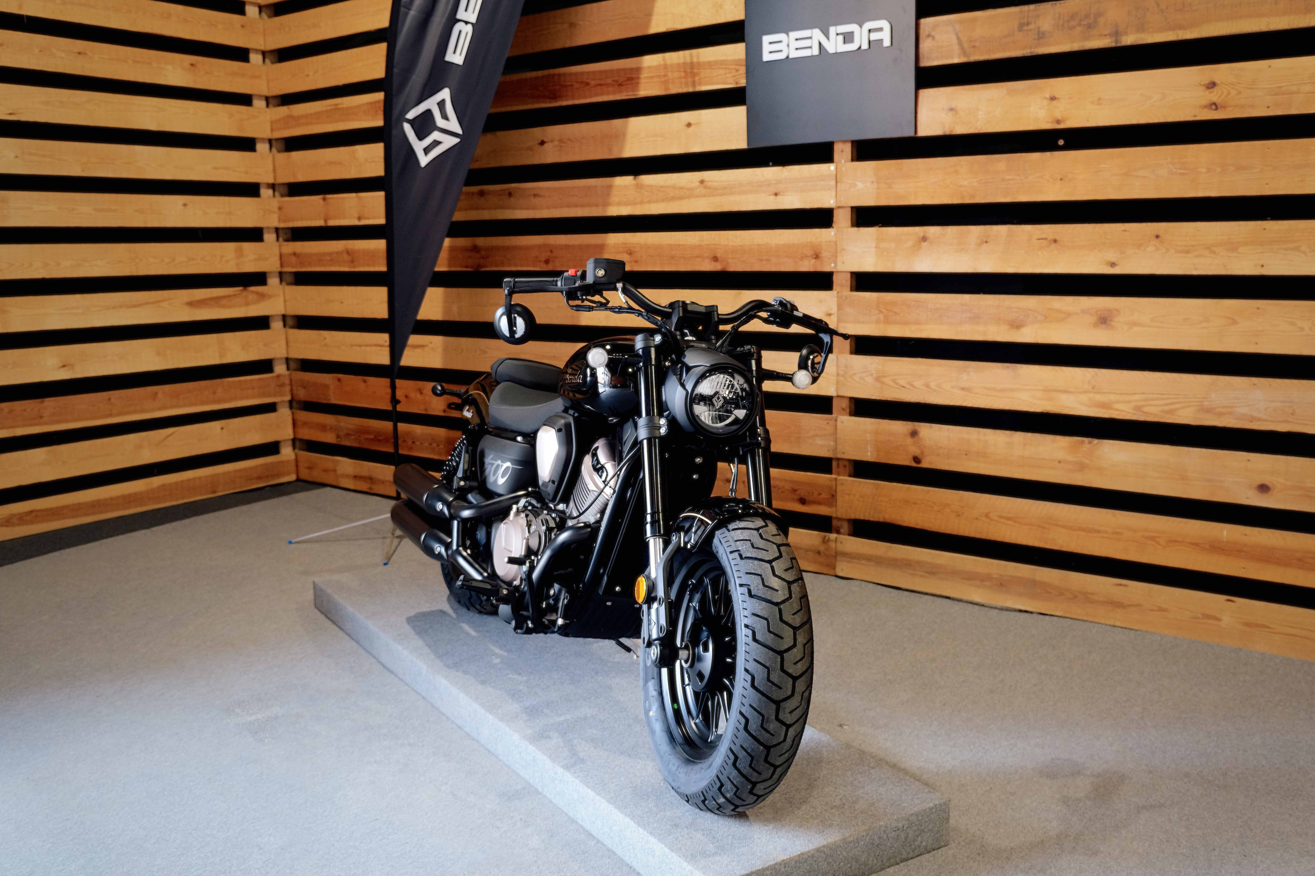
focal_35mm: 32
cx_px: 658
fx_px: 1169
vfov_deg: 41.1
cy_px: 438
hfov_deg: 58.7
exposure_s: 1/30
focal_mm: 21.4
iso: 500
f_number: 3.2
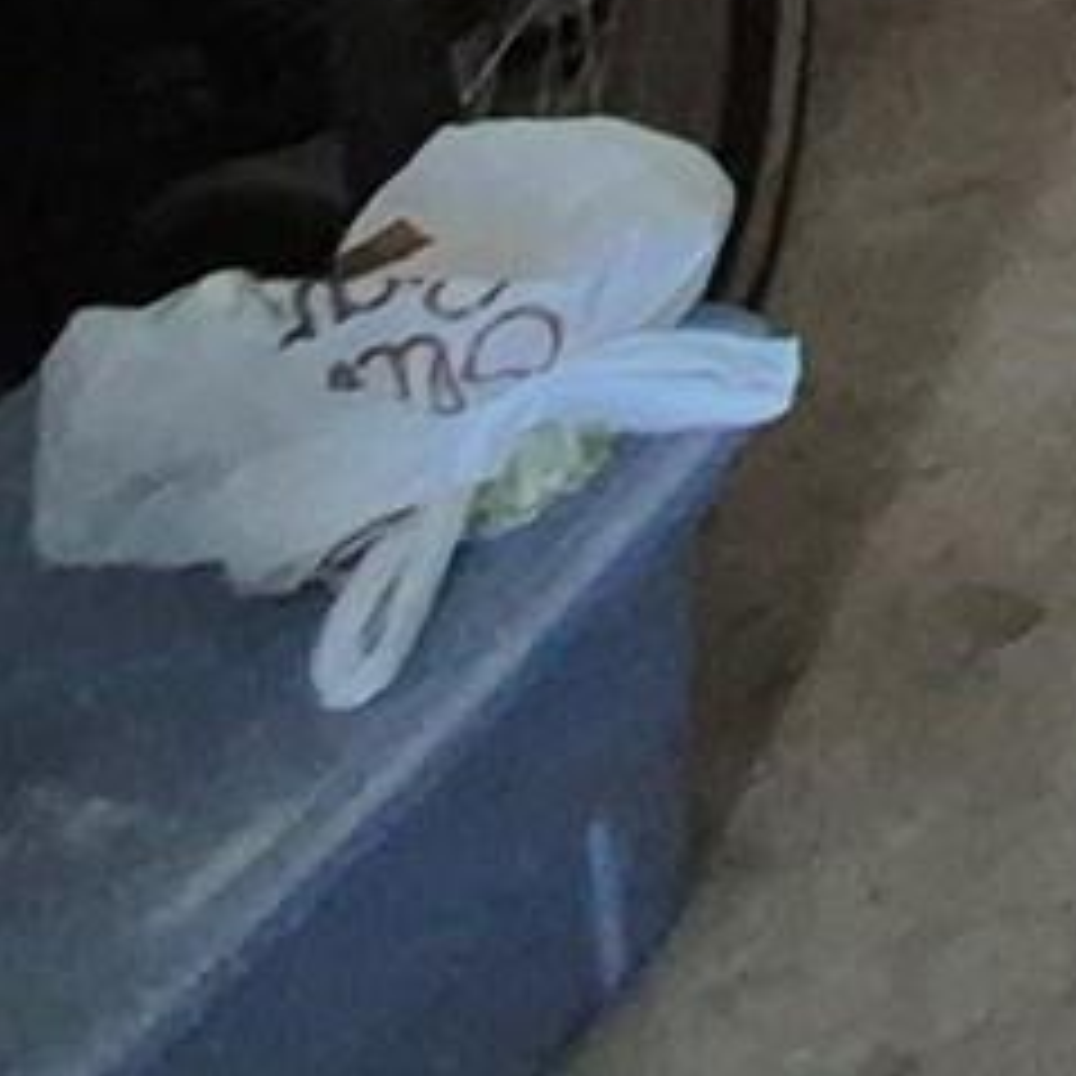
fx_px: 2708
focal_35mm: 77
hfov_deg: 13.8
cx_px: 2728
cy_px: -1477
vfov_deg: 14.7
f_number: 2.2
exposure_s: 1/60
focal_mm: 1.74
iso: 800
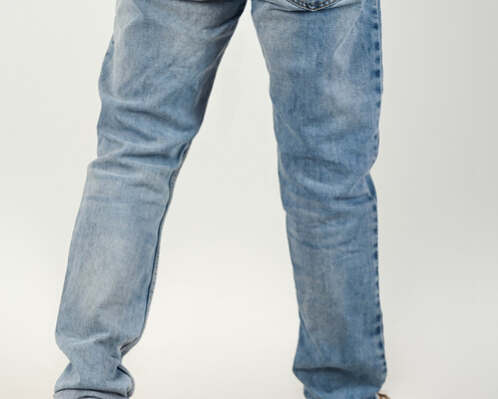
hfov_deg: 10.1
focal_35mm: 191
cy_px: 145
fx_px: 2816
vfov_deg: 8.1
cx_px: 250
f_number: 4
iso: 125
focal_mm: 135
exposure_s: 1/200
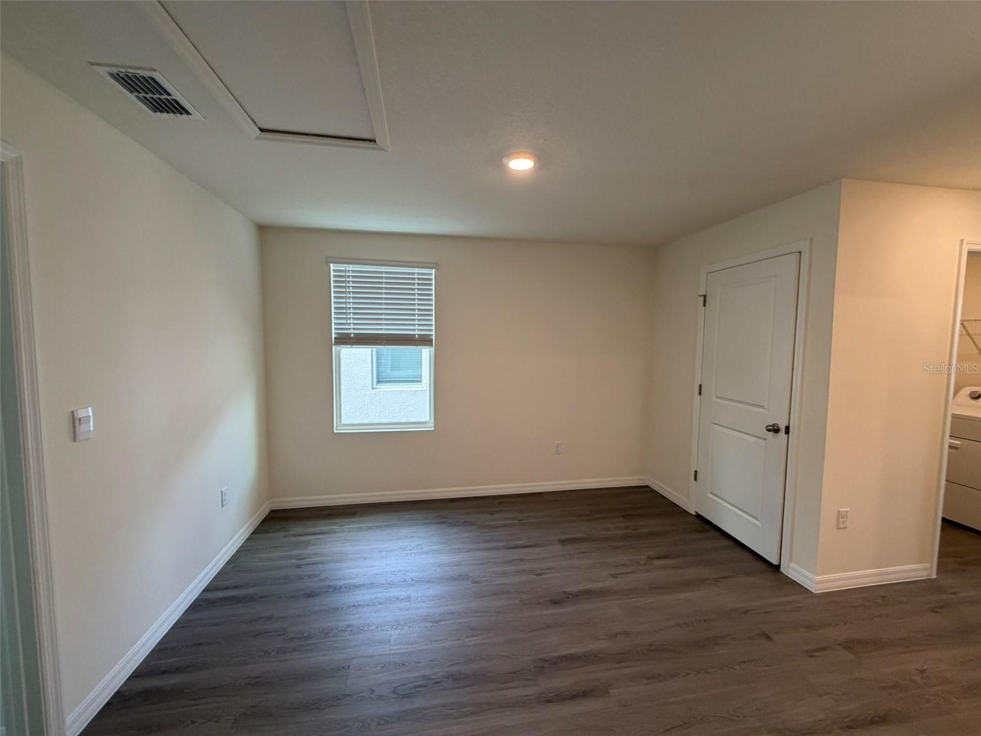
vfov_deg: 85.7
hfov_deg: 102.1
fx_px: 397
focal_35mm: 14
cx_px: 490
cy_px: 368
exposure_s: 1/120
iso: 250
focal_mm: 2.22
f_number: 2.2
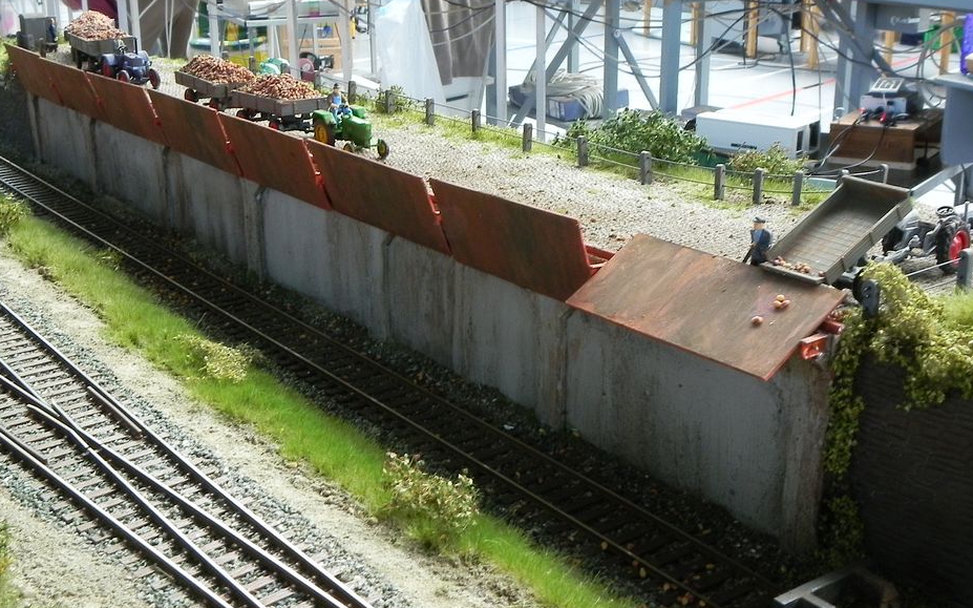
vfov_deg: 26.9
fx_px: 1273
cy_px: 293
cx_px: 466
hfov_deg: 41.8
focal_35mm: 48
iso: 200
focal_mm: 7.3
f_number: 8
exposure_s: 1/9
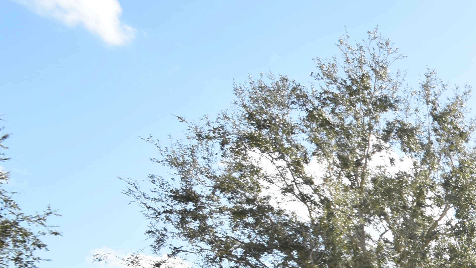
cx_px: 753
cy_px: 416
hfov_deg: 26.3
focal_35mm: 50
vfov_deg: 20.2
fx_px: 631
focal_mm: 10
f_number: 9.5
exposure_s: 1/350
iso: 200
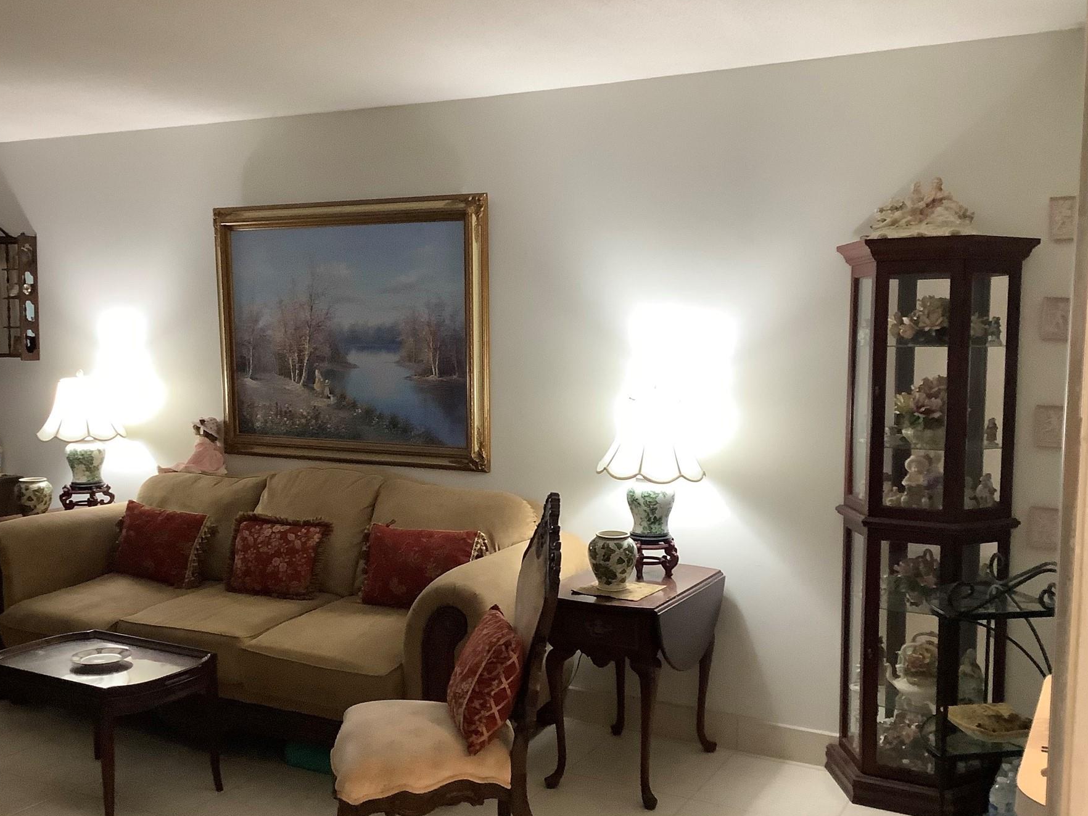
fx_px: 1131
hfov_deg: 51.3
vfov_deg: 39.6
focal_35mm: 36
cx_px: 524
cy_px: 438
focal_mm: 3.3
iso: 250
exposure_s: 1/40
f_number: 2.4
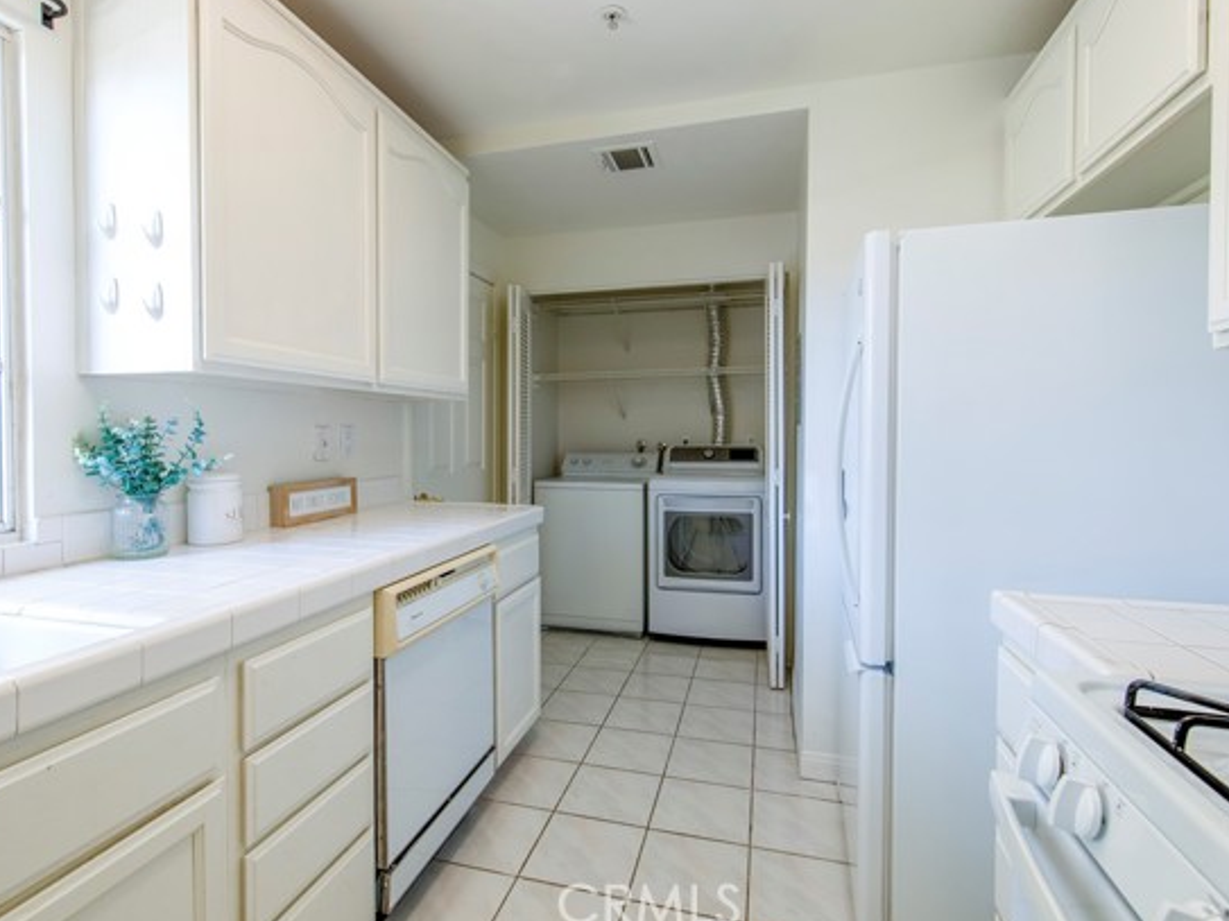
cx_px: 586
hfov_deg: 91.0
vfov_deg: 74.7
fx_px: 603
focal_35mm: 17
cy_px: 454
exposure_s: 1/60
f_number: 5.6
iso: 400
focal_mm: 15
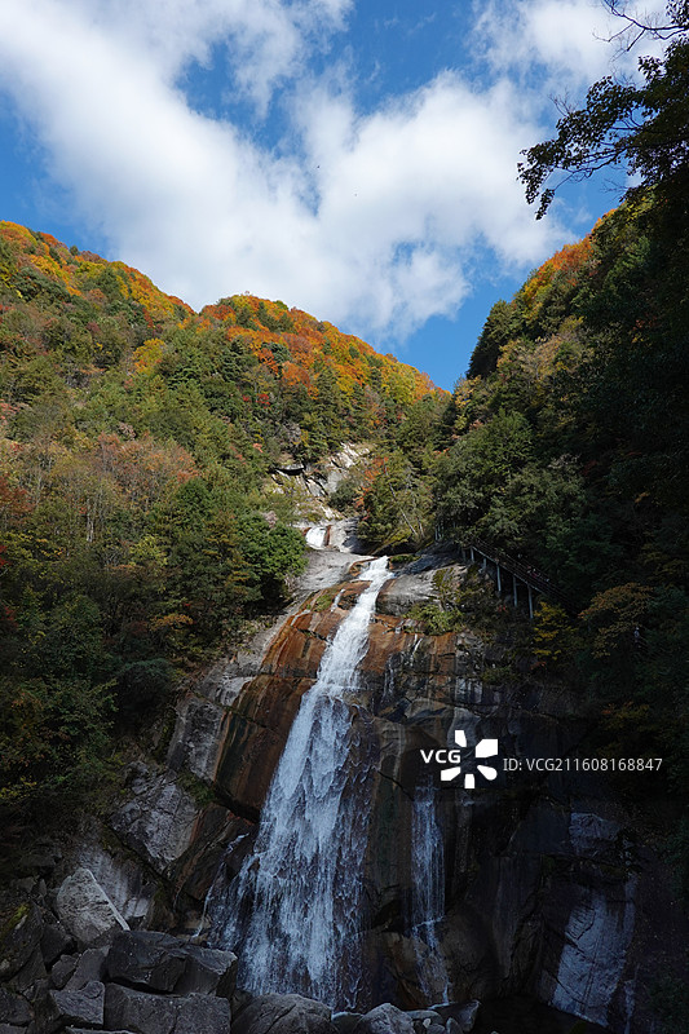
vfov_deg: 73.8
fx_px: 689
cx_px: 344
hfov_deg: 53.1
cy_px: 517
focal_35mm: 24
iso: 125
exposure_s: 1/1000
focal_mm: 9
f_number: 4
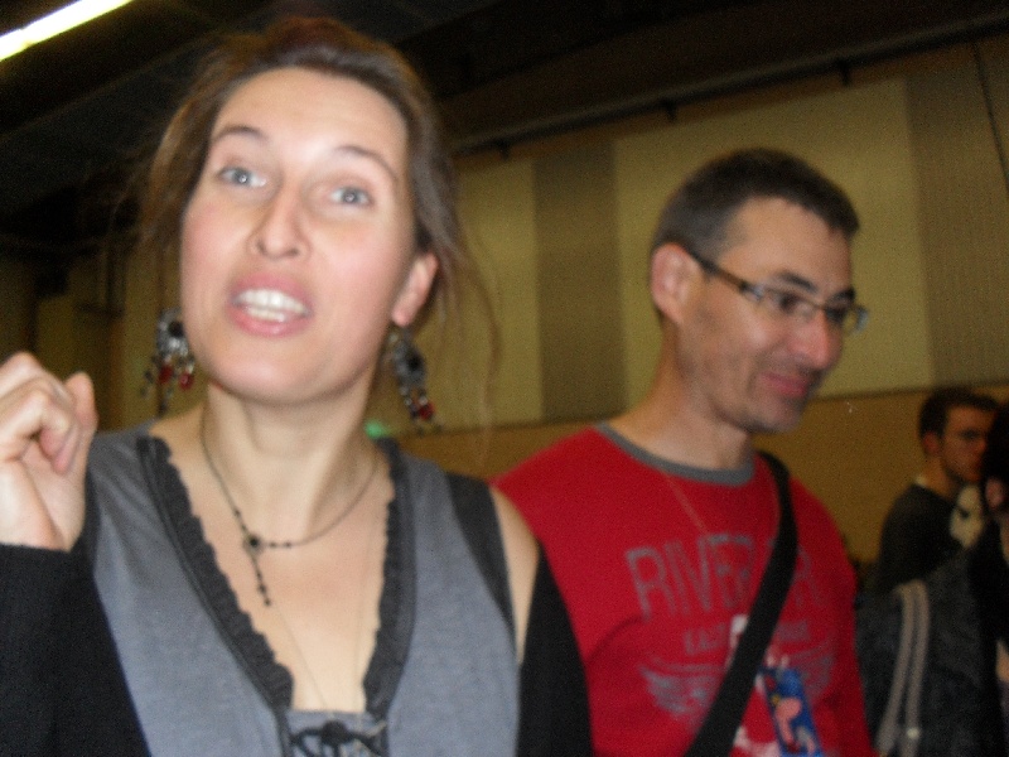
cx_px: 504
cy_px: 378
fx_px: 1020
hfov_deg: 52.6
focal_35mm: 35
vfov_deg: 40.7
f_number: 3.2
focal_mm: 6.3
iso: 200
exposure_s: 1/45
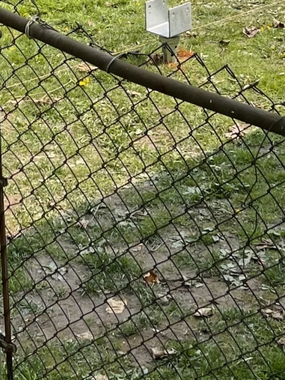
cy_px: 13
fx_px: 1229
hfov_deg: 13.1
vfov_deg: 17.2
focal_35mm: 112
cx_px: -3
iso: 32
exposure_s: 1/1795
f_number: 1.6
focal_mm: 5.1
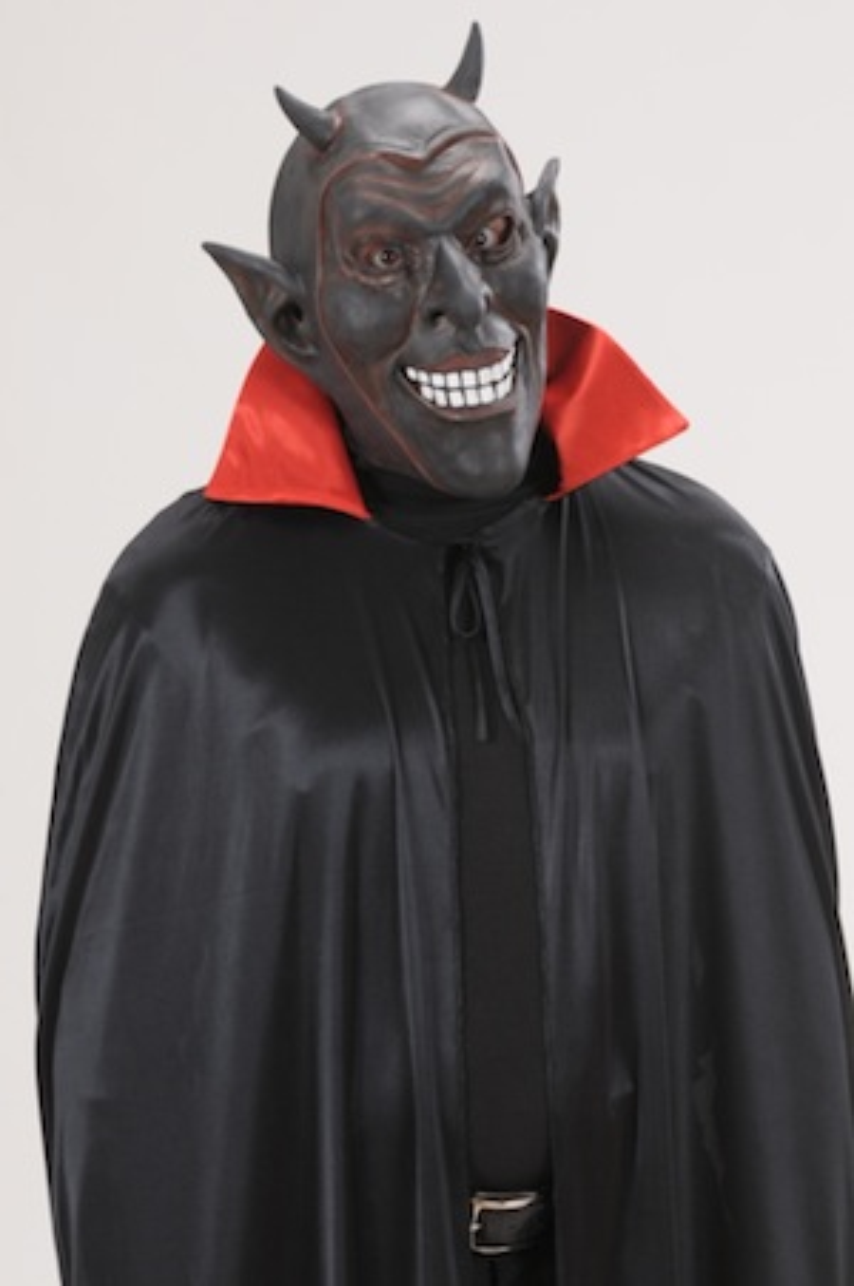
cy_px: 643
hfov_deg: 8.1
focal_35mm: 168
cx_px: 427
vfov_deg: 12.2
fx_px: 5996
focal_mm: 112
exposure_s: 1/125
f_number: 16
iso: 200
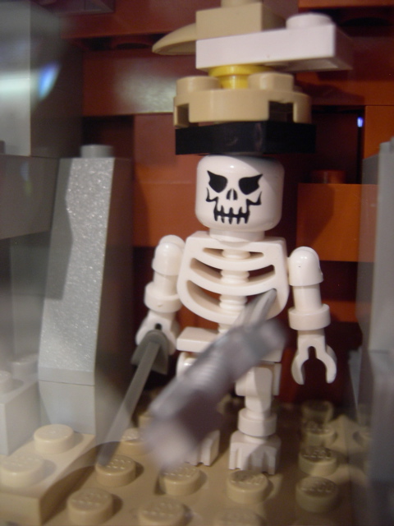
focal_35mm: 36
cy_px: 263
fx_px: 546
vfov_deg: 51.4
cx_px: 197
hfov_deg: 39.7
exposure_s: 1.2
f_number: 2.7
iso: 200
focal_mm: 7.5
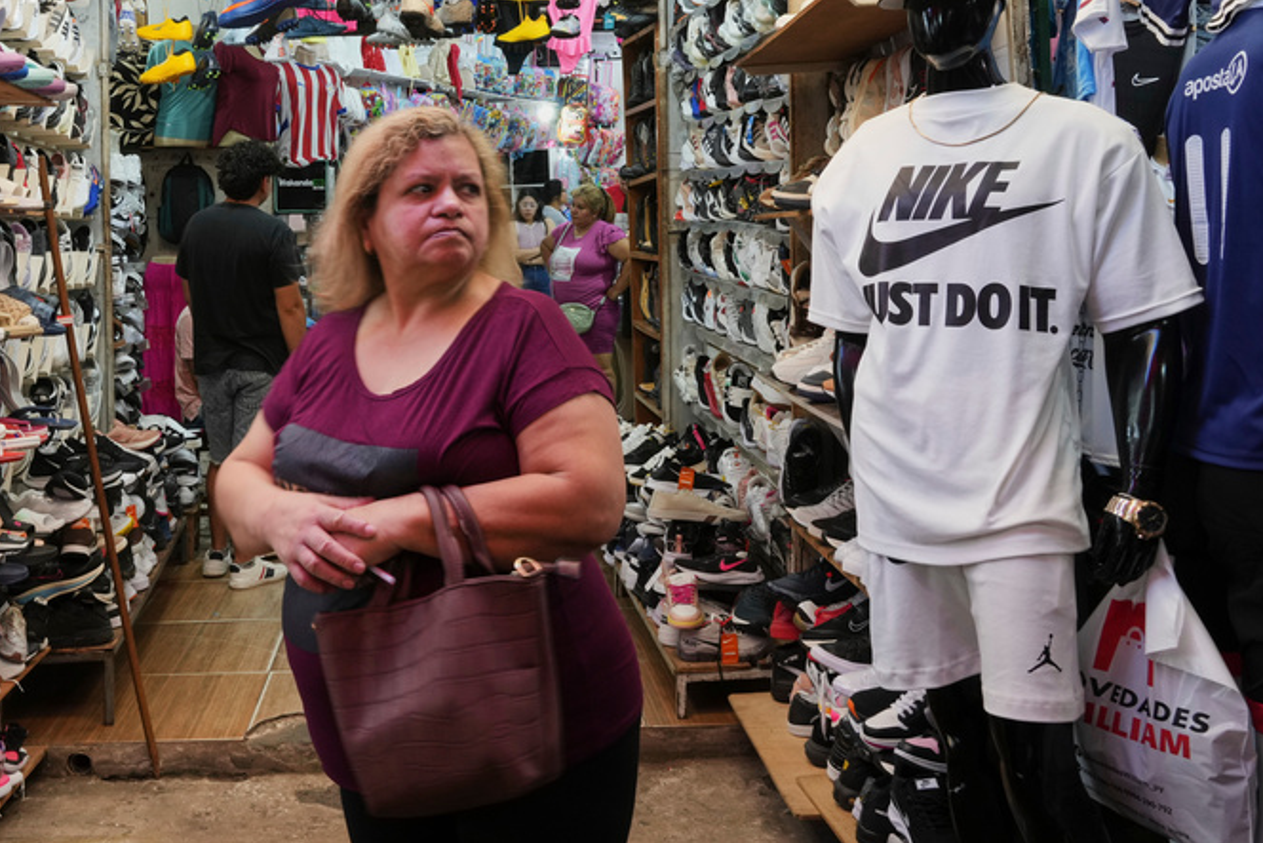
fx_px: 1298
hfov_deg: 51.3
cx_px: 464
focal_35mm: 37
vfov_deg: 35.3
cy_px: 235
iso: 800
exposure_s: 1/15
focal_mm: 24
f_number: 14
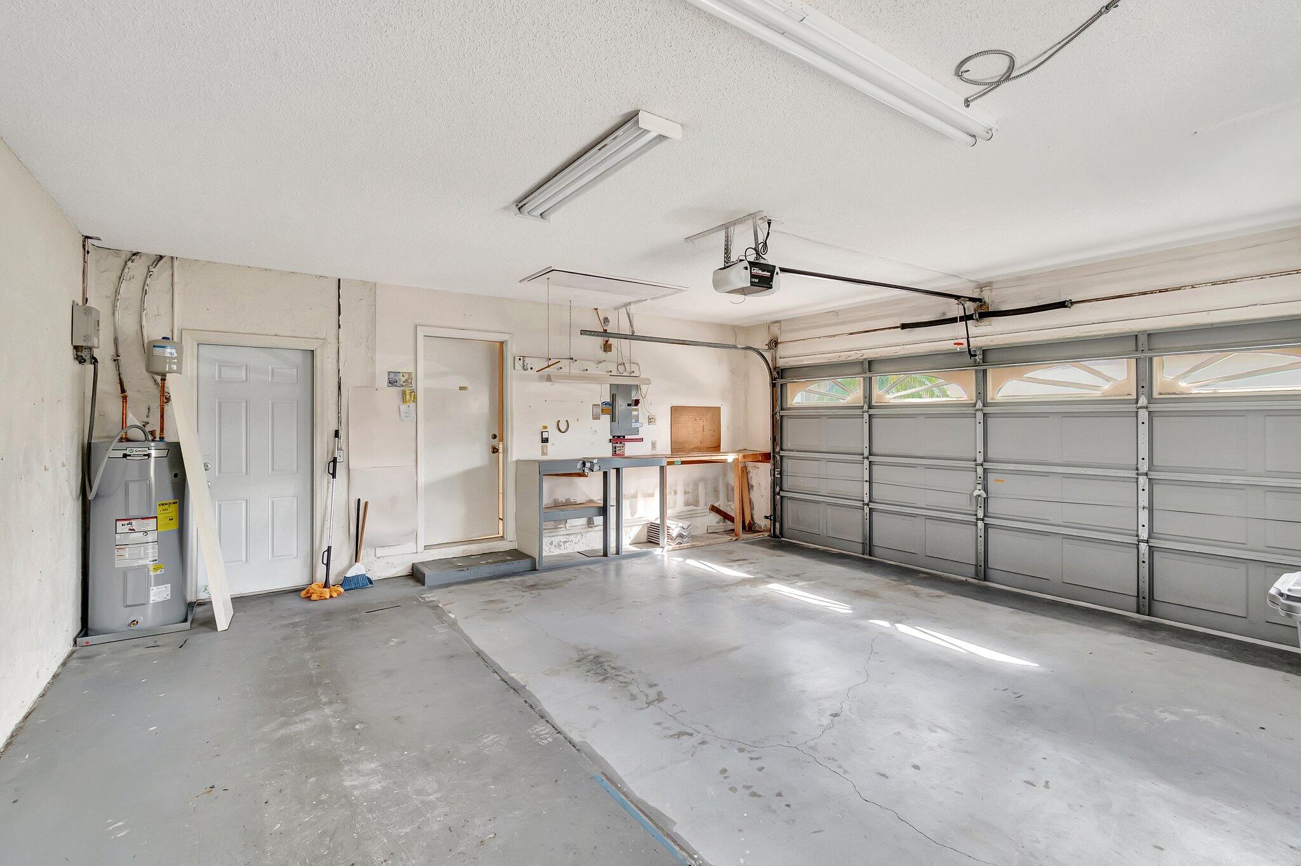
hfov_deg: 100.4
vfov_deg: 77.3
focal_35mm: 15
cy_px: 433
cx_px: 650
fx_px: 542
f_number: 8
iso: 1000
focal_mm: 10
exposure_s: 1/20
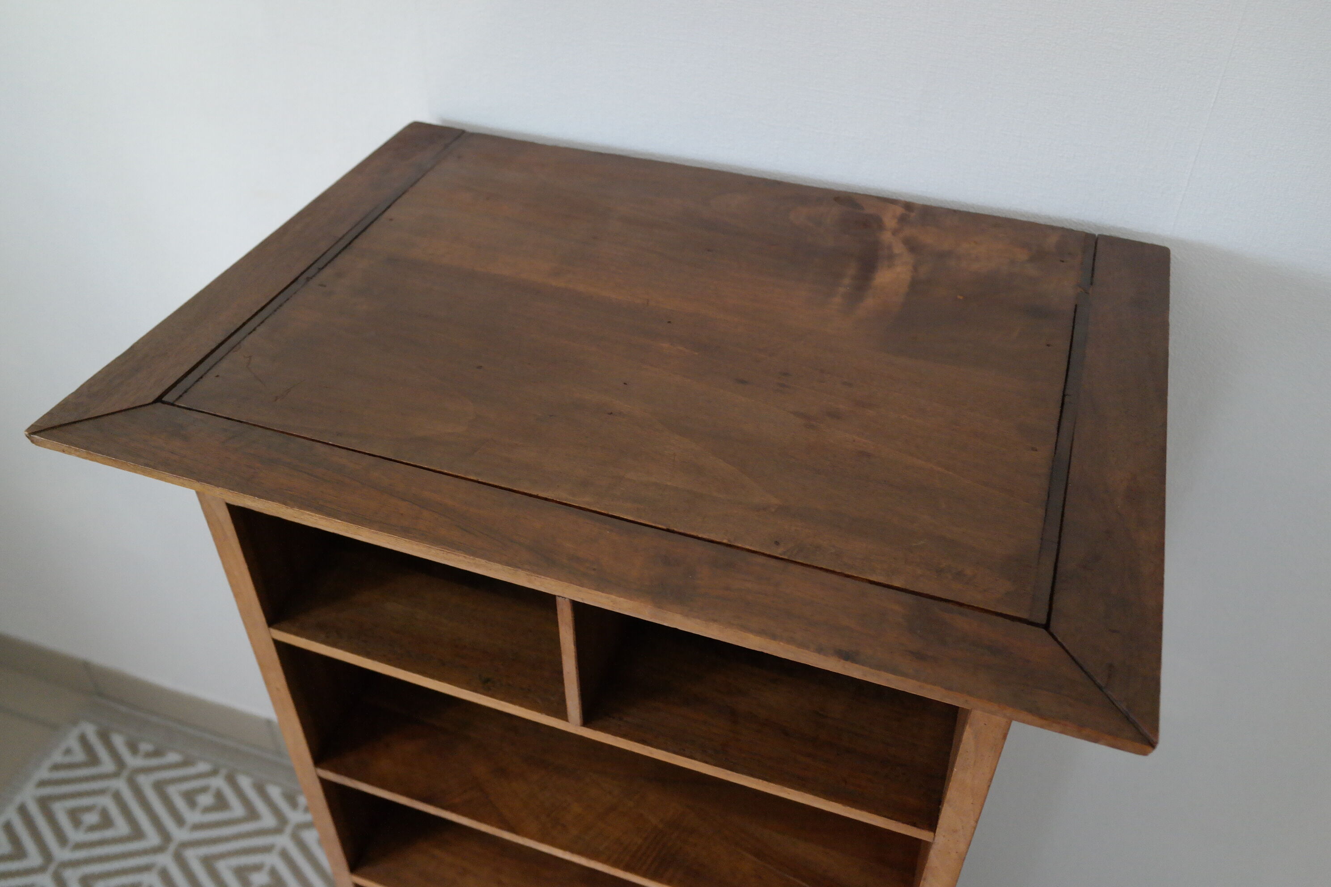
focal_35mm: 30
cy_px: 444
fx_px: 1109
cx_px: 666
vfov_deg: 43.6
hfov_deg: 61.9
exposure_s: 1/40
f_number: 3.5
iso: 1600
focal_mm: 20
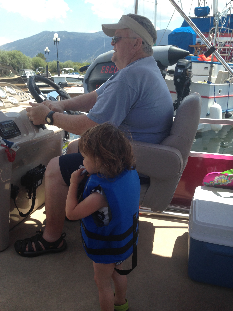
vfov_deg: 55.4
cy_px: 156
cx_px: 116
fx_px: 296
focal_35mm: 33
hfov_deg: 42.9
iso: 50
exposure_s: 1/834
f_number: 2.4
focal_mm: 4.12
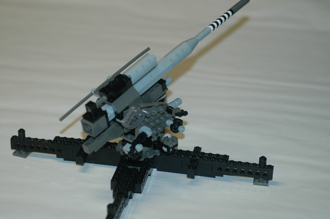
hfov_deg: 22.6
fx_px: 824
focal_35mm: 90
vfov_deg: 15.2
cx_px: 165
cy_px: 110
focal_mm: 60
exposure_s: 1/60
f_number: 3.3
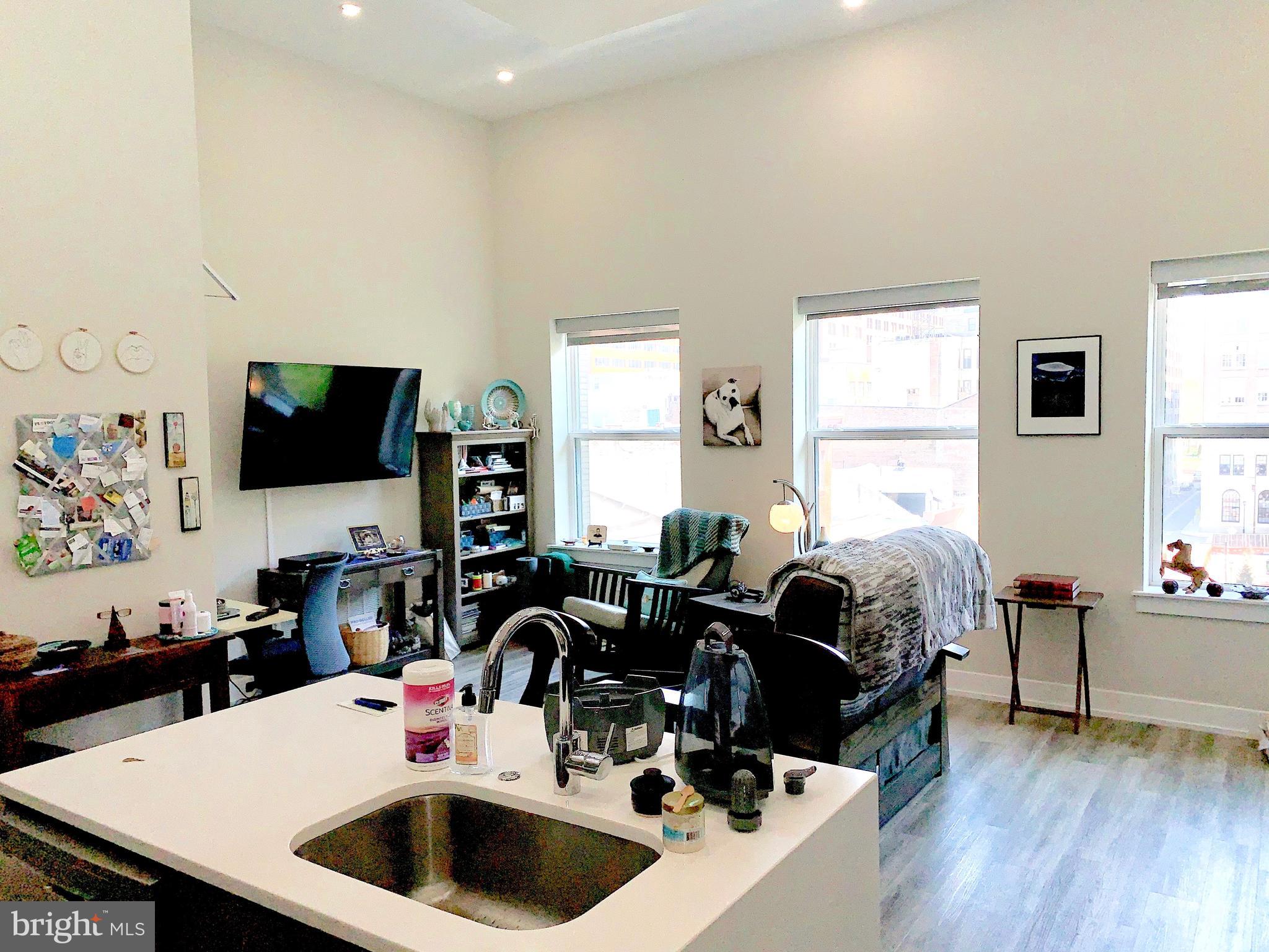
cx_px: 634
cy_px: 476
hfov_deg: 67.3
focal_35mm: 26
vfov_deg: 53.1
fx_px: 953
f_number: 1.8
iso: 25
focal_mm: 4.25
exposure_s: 1/439
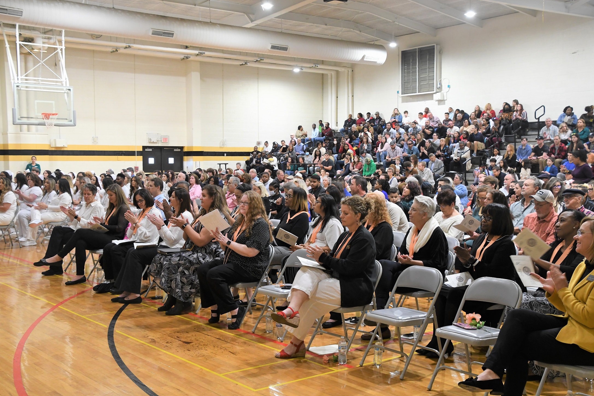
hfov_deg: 45.4
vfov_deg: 31.2
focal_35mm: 43
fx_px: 709
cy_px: 195
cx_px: 291
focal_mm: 28
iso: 1600
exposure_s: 1/80
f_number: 6.3
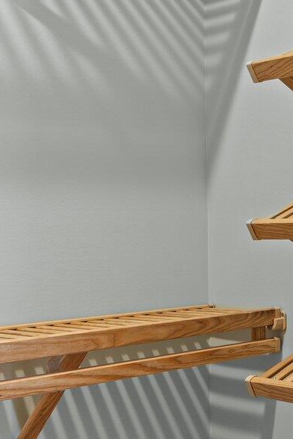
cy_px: 234
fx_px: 732
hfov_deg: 18.5
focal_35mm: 60
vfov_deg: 33.4
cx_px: 501
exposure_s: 4
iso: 100
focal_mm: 17
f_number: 9
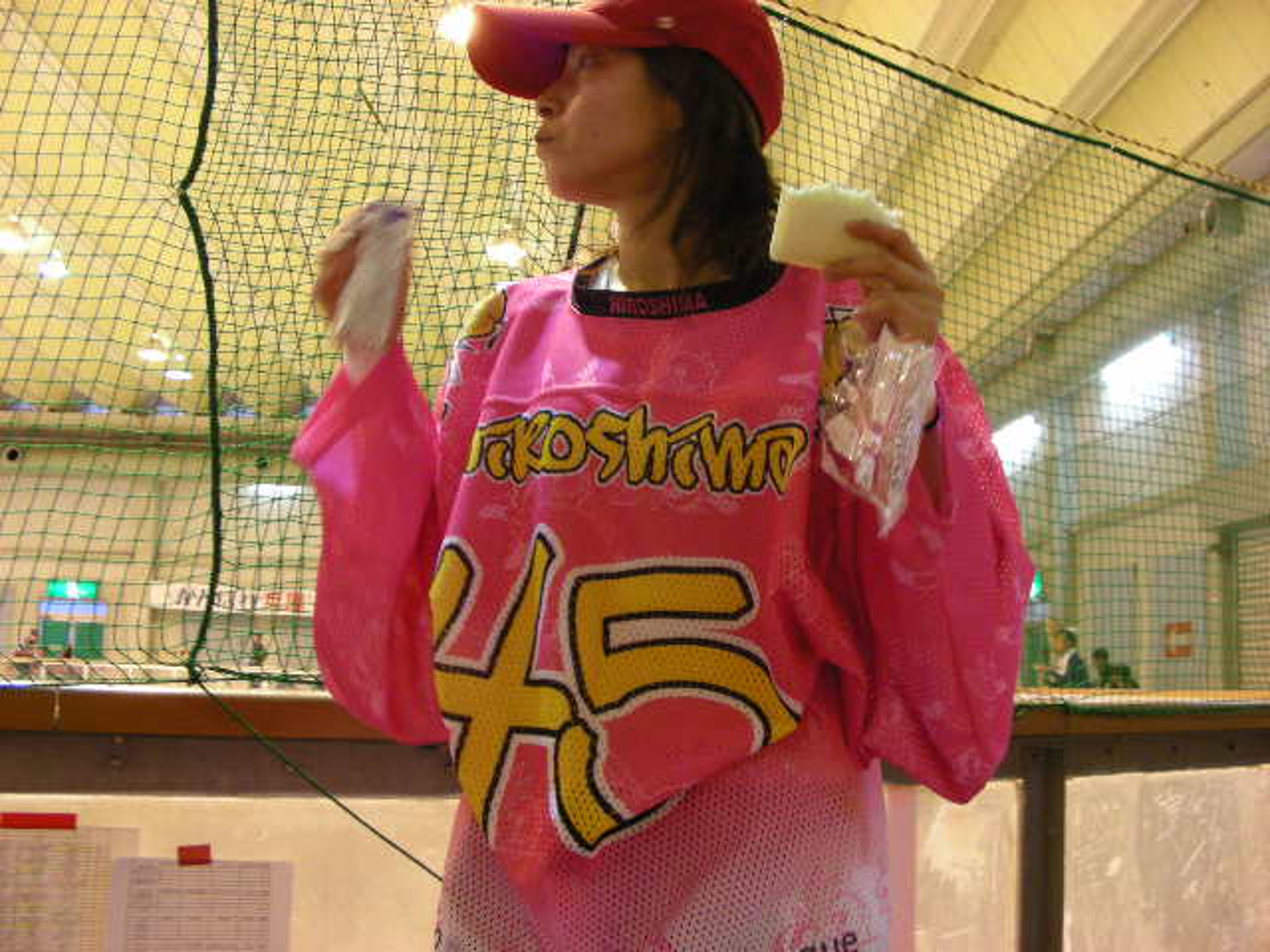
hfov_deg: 49.0
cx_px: 635
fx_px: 1394
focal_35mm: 38
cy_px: 476
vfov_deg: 37.7
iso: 217
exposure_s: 1/8
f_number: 3.5
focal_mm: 6.3
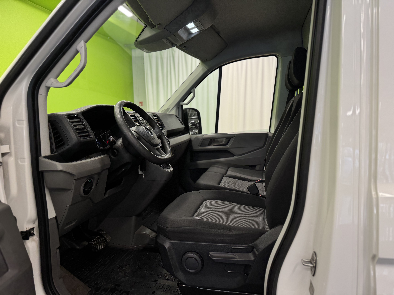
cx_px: 197
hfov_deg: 71.6
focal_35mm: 24
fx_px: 273
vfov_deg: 56.8
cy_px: 148
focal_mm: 6.76
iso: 64
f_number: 1.78
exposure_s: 1/121
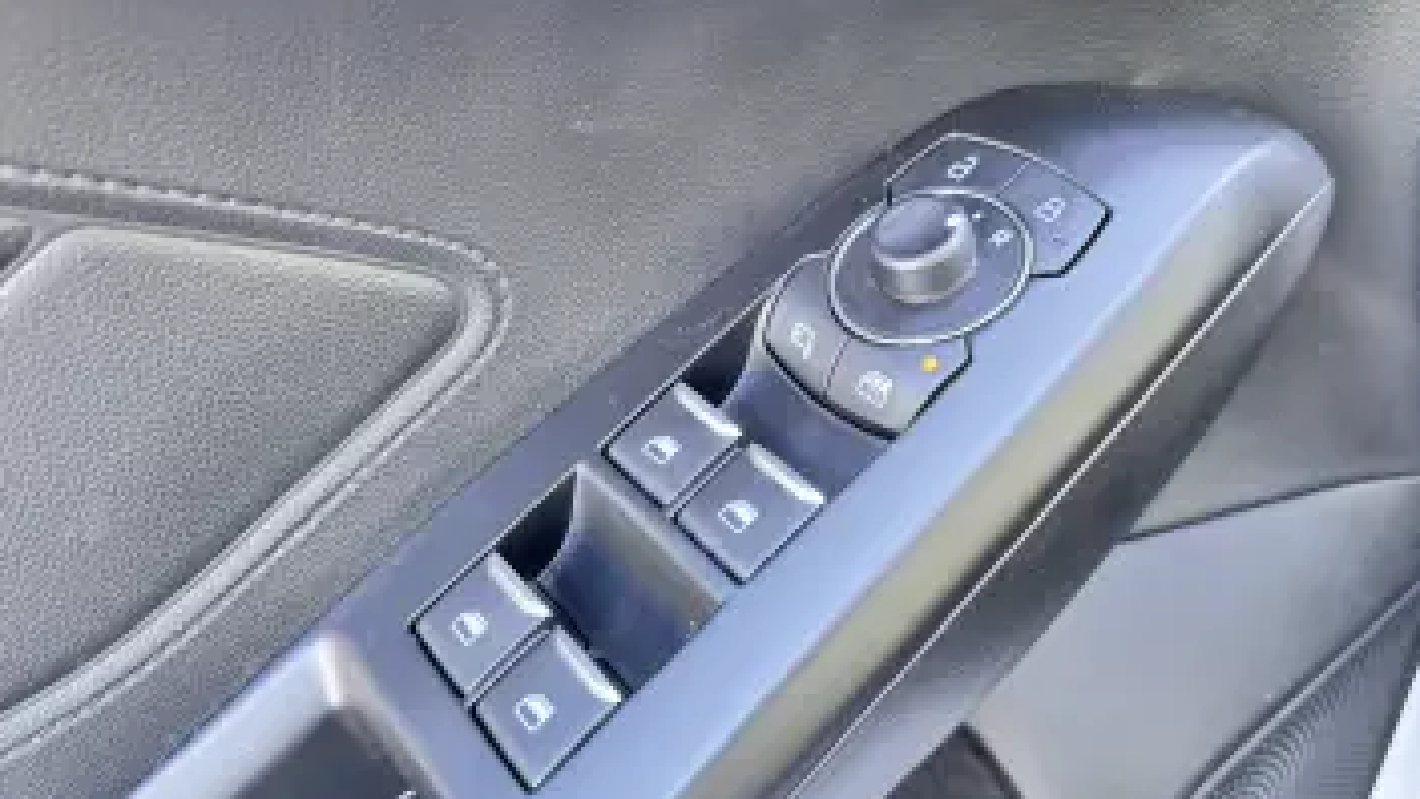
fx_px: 1092
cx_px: 706
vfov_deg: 40.2
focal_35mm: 29
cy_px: 432
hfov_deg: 66.1
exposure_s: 1/60
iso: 200
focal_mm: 5.96
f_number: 1.6
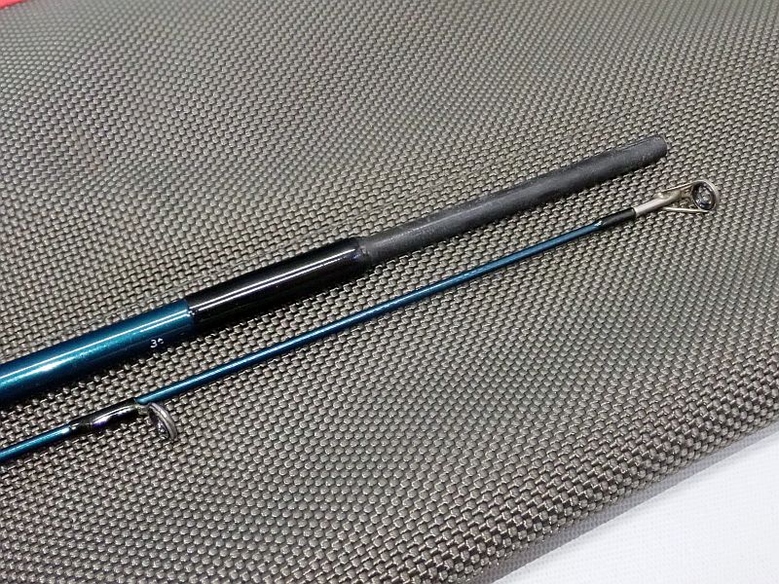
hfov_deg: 46.8
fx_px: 900
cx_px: 390
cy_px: 292
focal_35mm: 40
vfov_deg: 36.0
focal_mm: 7.34
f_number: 4
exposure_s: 1/40
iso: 1250
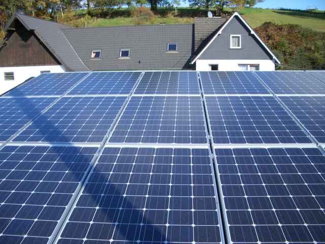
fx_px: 329
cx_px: 162
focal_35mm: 35
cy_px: 122
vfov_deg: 40.7
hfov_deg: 52.6
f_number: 2.6
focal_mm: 5.8
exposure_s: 1/800
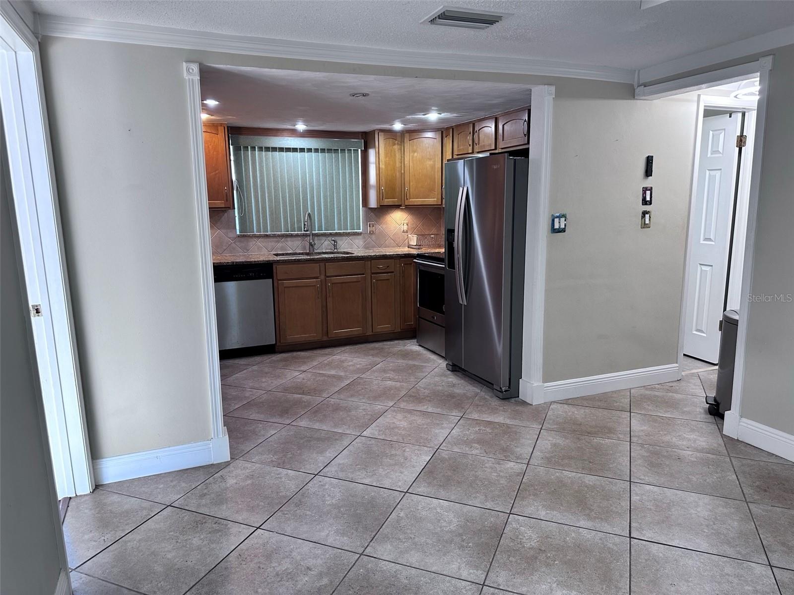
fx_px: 550
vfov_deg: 56.8
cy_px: 298
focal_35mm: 24
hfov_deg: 71.6
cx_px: 397
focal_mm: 6.86
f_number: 1.78
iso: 160
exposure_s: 1/120
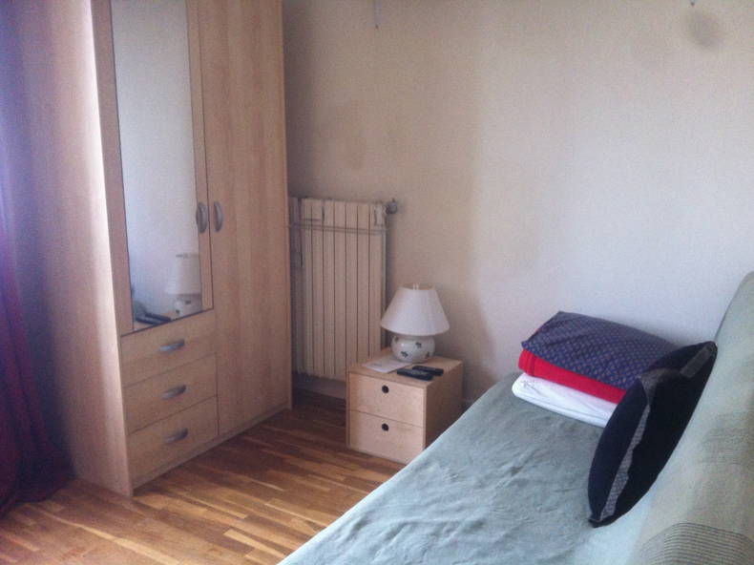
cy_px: 282
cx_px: 377
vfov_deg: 40.7
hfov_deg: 52.6
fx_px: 762
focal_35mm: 35
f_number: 2.8
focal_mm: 3.85
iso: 250
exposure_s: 1/15
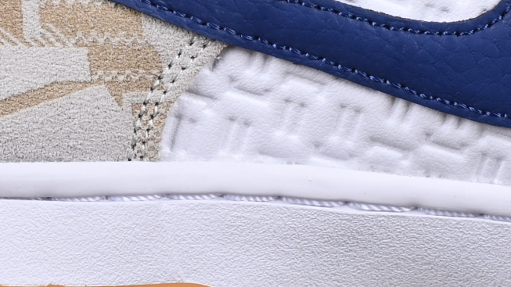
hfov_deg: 6.4
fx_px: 4538
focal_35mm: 335
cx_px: 521
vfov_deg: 3.6
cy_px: -76
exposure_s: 1/80
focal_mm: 50
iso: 160
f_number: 8
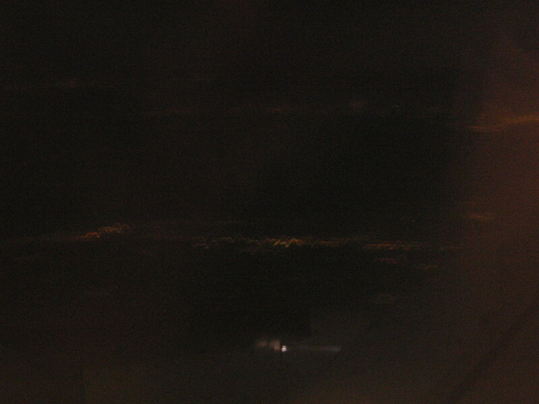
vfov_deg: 21.0
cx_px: 270
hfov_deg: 27.8
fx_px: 1090
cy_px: 202
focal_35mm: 70
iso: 160
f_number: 4.2
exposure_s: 4
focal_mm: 11.7
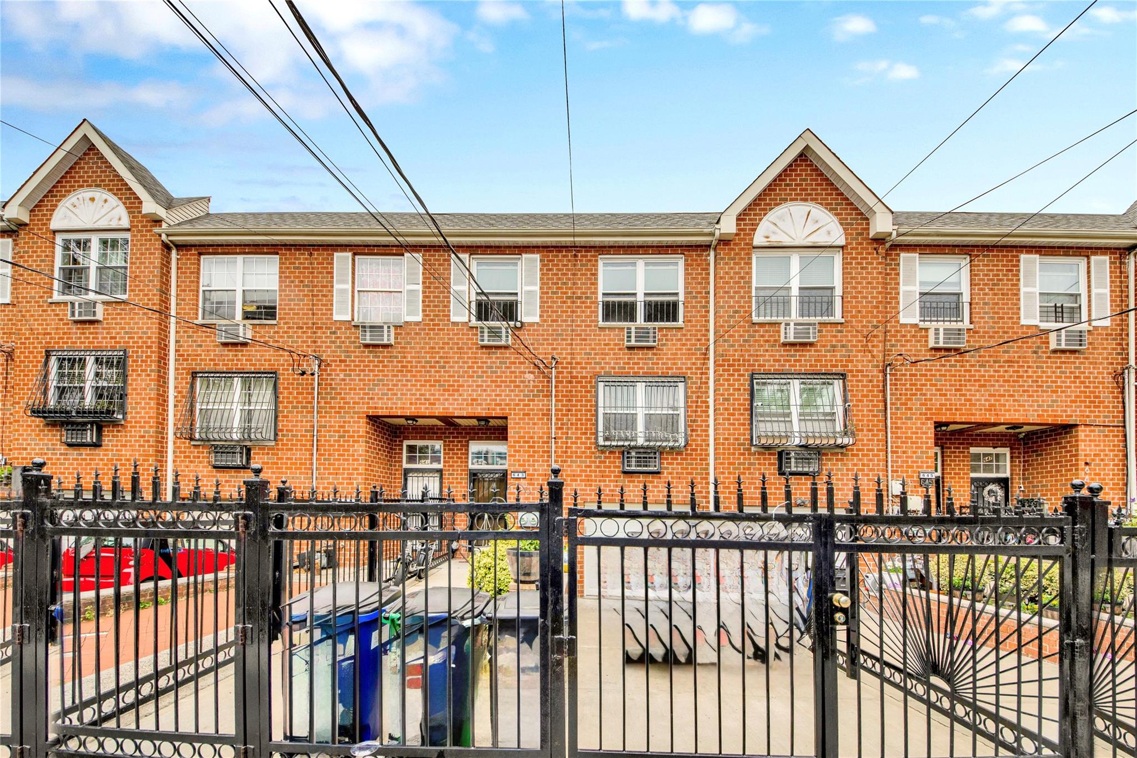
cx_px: 568
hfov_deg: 112.6
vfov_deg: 90.0
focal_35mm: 12
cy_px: 379
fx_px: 379
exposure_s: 1/200
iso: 100
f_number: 8
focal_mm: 8
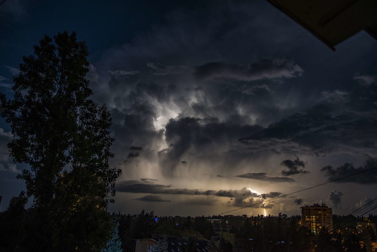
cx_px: 188
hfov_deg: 60.3
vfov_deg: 42.4
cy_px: 126
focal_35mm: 31
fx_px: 325
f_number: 2.8
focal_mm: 31
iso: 640
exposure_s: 1/20
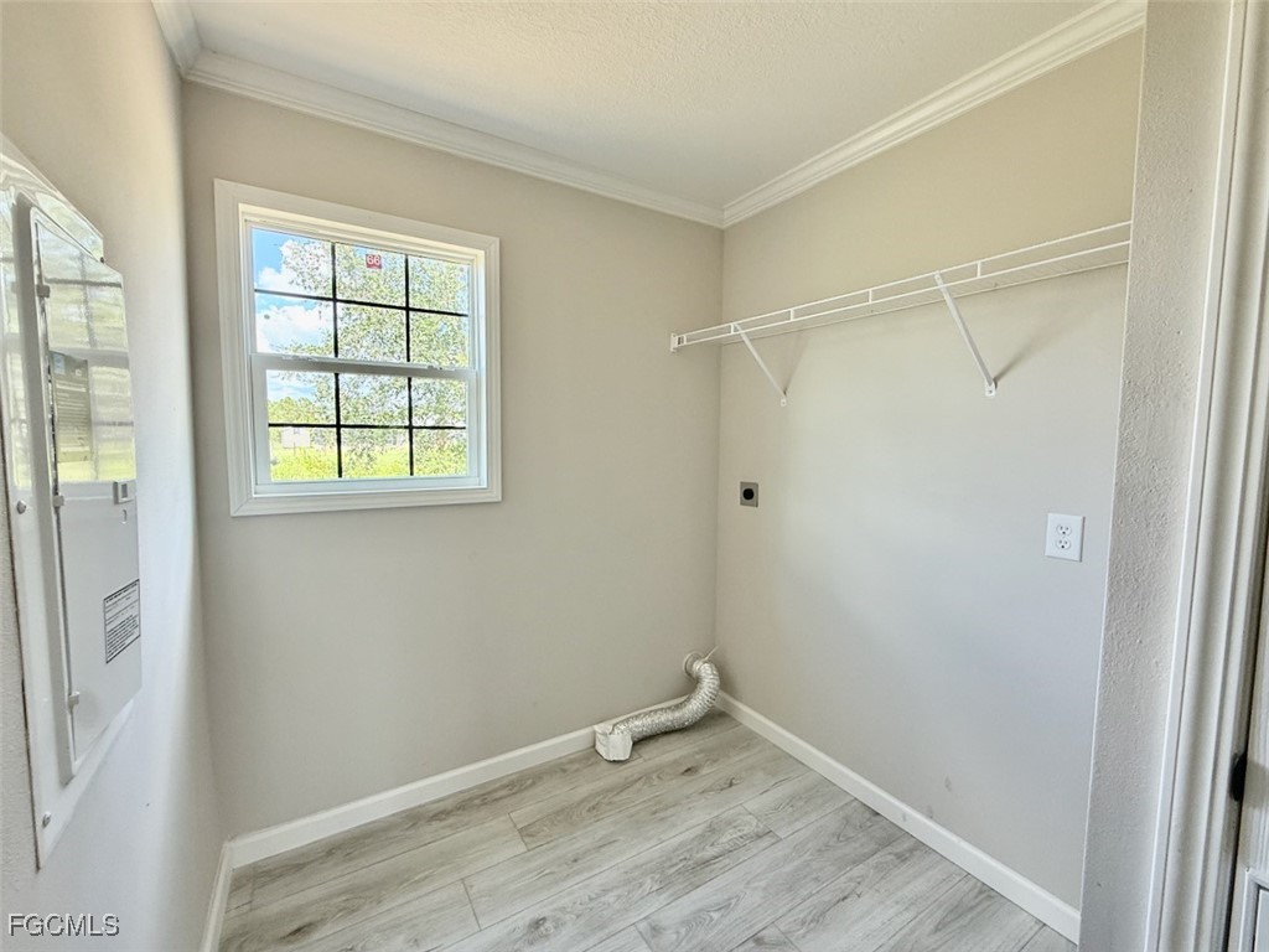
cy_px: 476
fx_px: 513
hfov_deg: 102.1
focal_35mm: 14
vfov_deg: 85.7
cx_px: 634
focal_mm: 2.22
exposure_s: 1/99
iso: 100
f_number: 2.2
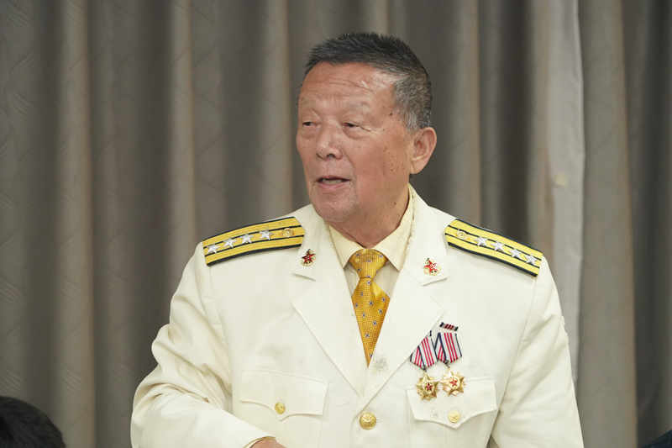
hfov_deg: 16.3
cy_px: 224
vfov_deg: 10.9
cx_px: 336
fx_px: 2351
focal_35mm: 126
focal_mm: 126
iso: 6400
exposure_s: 1/160
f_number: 6.3
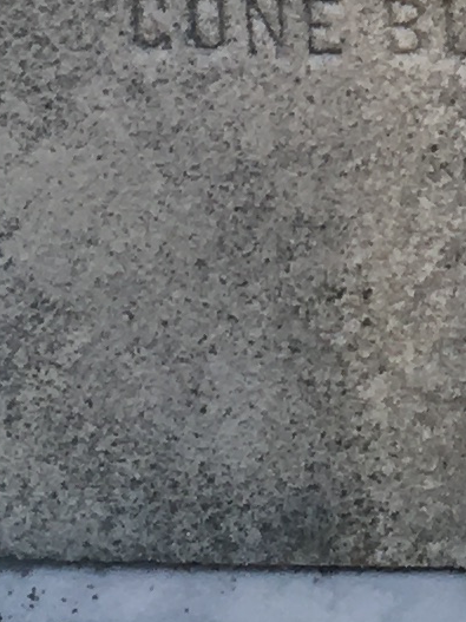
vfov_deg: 8.4
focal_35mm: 222
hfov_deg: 6.6
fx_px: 3986
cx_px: 751
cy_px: -649
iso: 25
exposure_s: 1/582
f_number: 2.2
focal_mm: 4.15
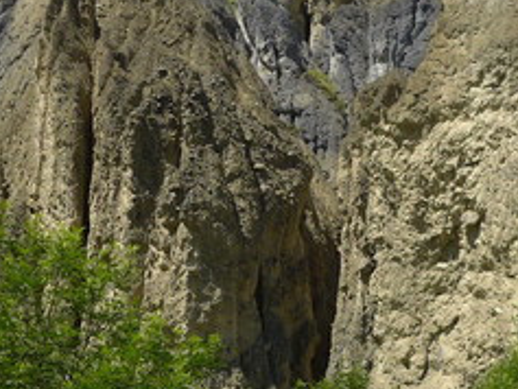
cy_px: 74
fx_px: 1048
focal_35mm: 70
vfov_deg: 20.8
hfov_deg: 27.7
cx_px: 325
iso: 80
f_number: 2.8
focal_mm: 4.7
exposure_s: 1/1600
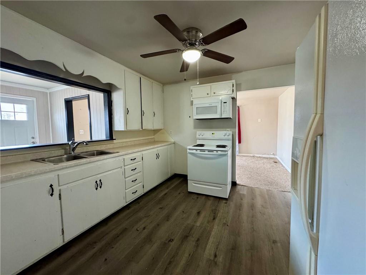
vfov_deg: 85.7
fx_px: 148
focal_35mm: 14
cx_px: 183
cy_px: 138
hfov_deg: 102.1
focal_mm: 2.22
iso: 320
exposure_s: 1/60
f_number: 2.2
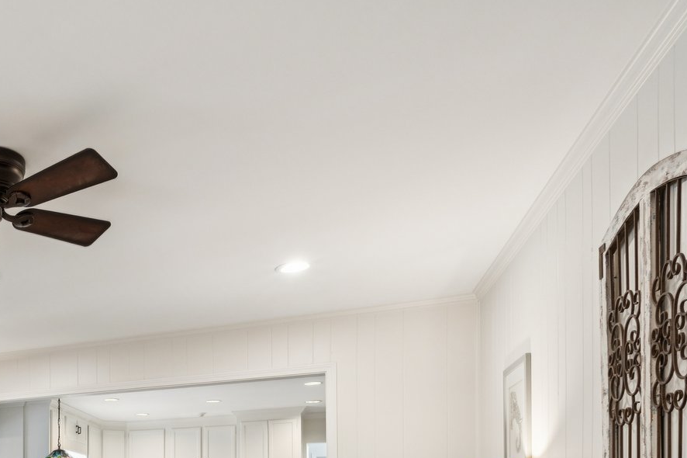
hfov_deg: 41.7
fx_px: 706
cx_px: -61
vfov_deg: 31.5
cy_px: 514
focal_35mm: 37
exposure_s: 1/3.33
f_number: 8
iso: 400
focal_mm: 16
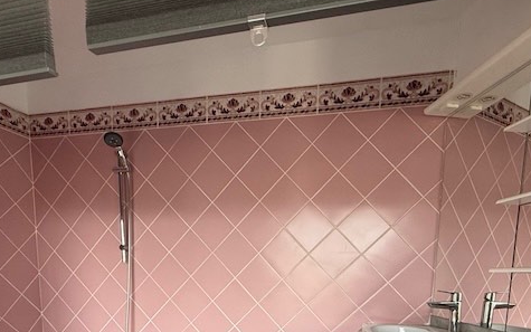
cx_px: 278
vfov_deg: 43.5
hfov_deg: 72.5
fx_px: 362
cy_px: 319
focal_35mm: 25
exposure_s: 1/99
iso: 200
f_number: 2.2
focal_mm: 2.22
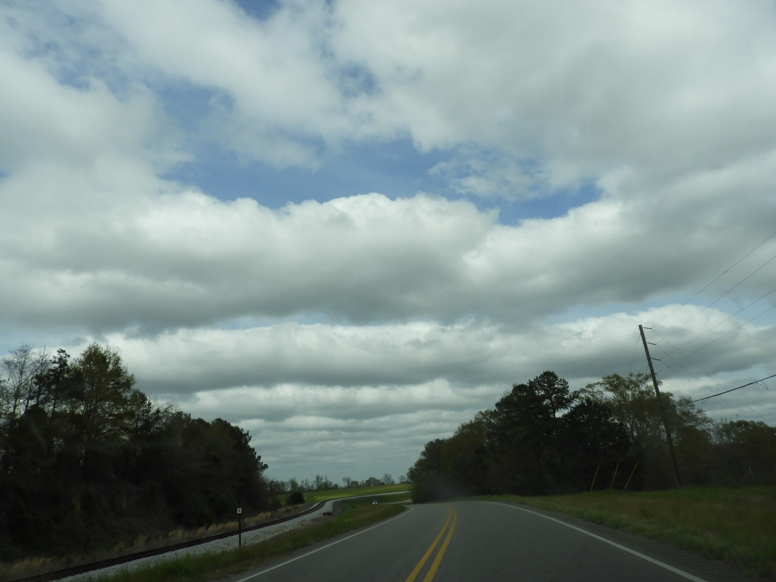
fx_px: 538
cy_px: 291
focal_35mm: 24
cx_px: 388
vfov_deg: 56.8
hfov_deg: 71.6
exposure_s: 1/1600
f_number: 3.8
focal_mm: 4.3
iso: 100
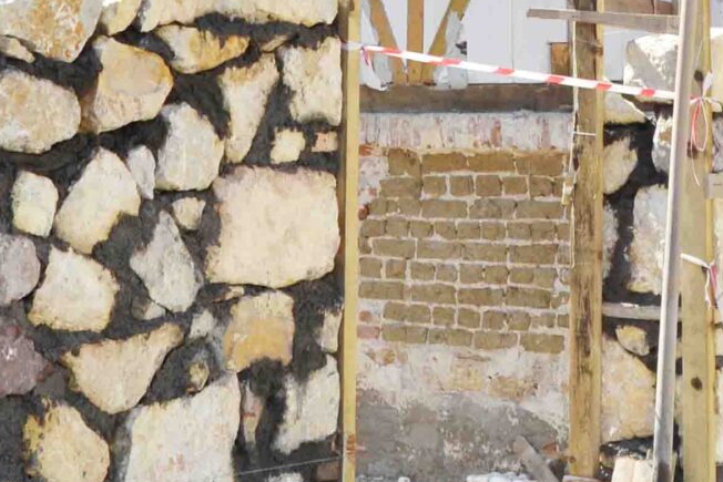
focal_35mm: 106
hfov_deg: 19.2
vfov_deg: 12.3
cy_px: -227
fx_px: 2129
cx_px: 488
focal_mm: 18
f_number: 7.1
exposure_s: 1/200
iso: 100
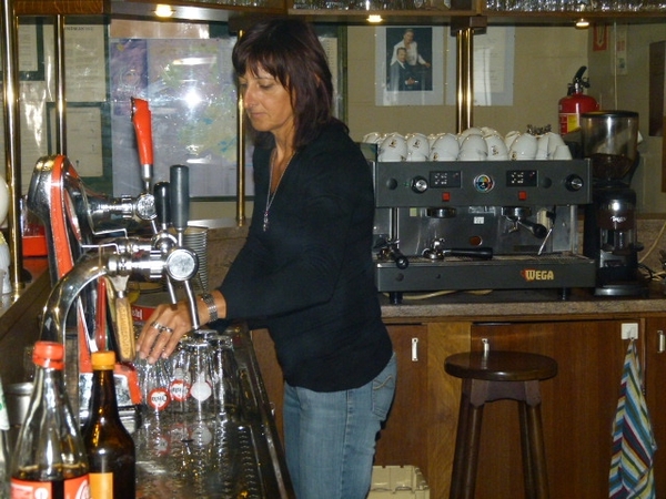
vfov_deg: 21.0
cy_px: 250
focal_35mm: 70
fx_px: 1347
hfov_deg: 27.8
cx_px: 333
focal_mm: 12.6
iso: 320
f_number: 3.3
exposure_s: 1/60
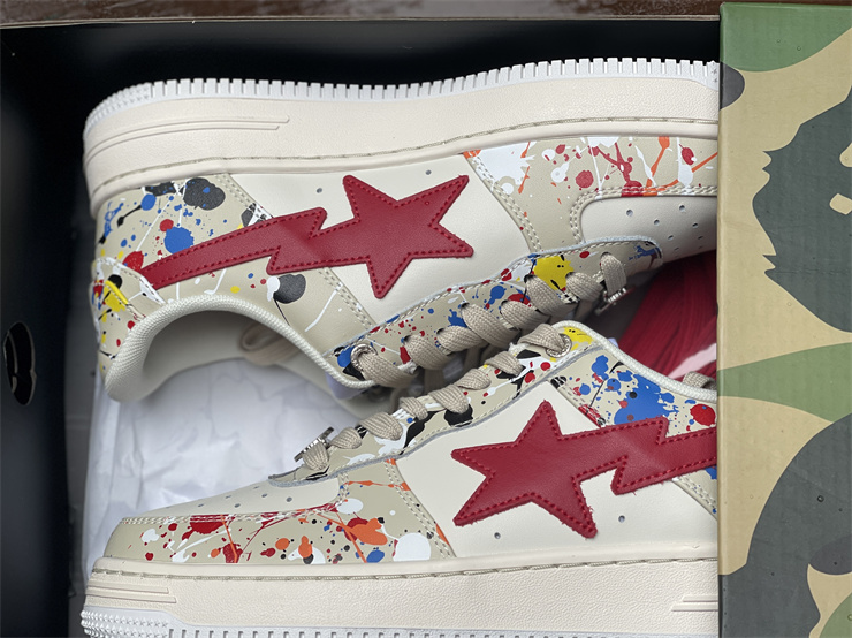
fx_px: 1574
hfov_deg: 30.3
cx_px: 426
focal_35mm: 64
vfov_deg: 22.9
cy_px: 319
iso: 25
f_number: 2.2
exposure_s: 1/121
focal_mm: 7.5
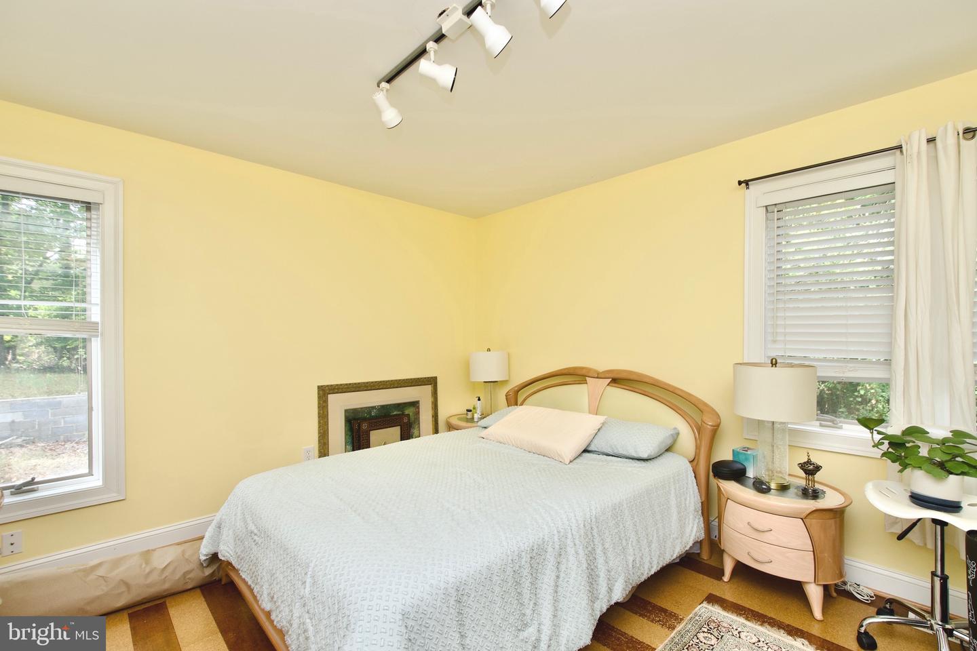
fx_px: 407
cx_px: 488
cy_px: 326
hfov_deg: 100.4
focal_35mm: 15
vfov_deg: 77.3
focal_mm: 10
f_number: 7.1
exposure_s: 1/40
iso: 320
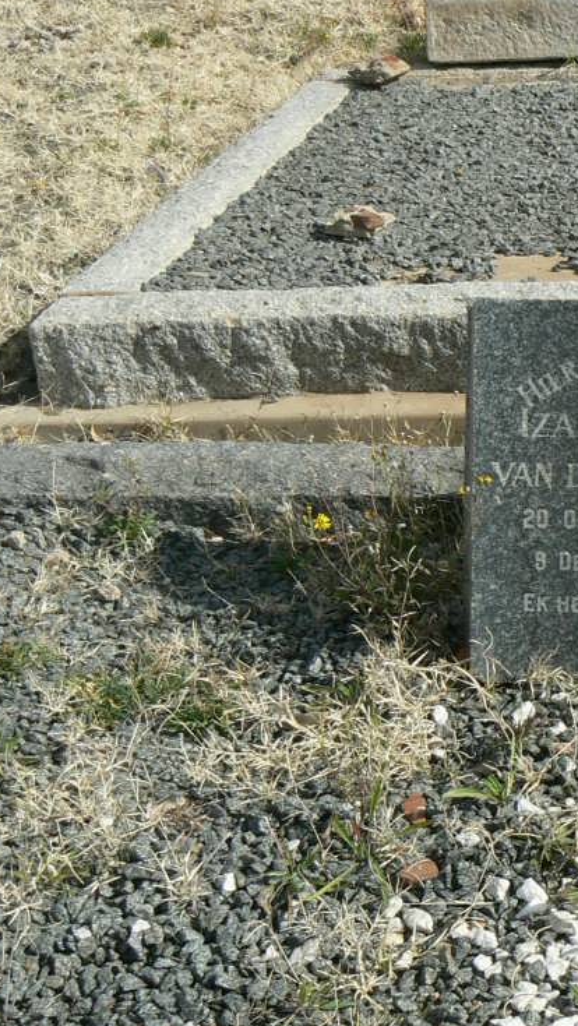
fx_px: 1742
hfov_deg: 17.6
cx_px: 751
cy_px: 595
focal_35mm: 64
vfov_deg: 32.8
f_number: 6.3
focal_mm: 6
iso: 80
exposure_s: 1/500
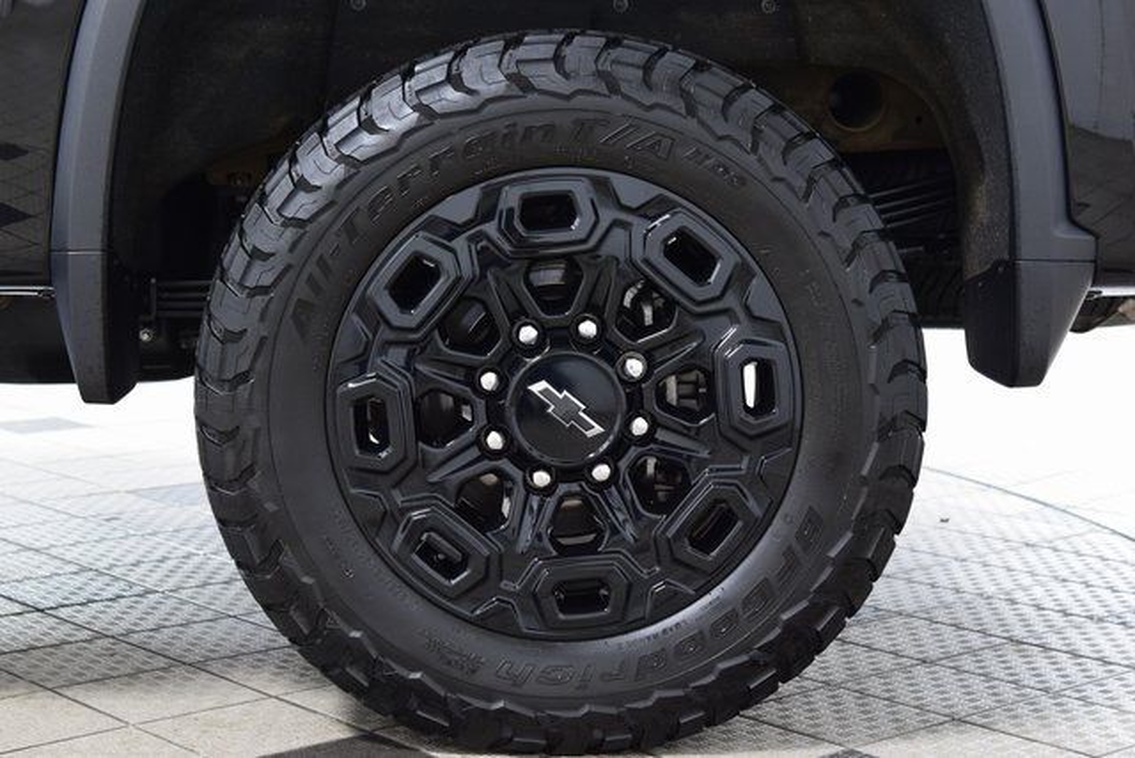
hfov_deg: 30.5
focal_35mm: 66
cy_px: 379
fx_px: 2081
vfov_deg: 20.6
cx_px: 568
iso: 1600
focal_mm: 44
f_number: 5.6
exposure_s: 1/15
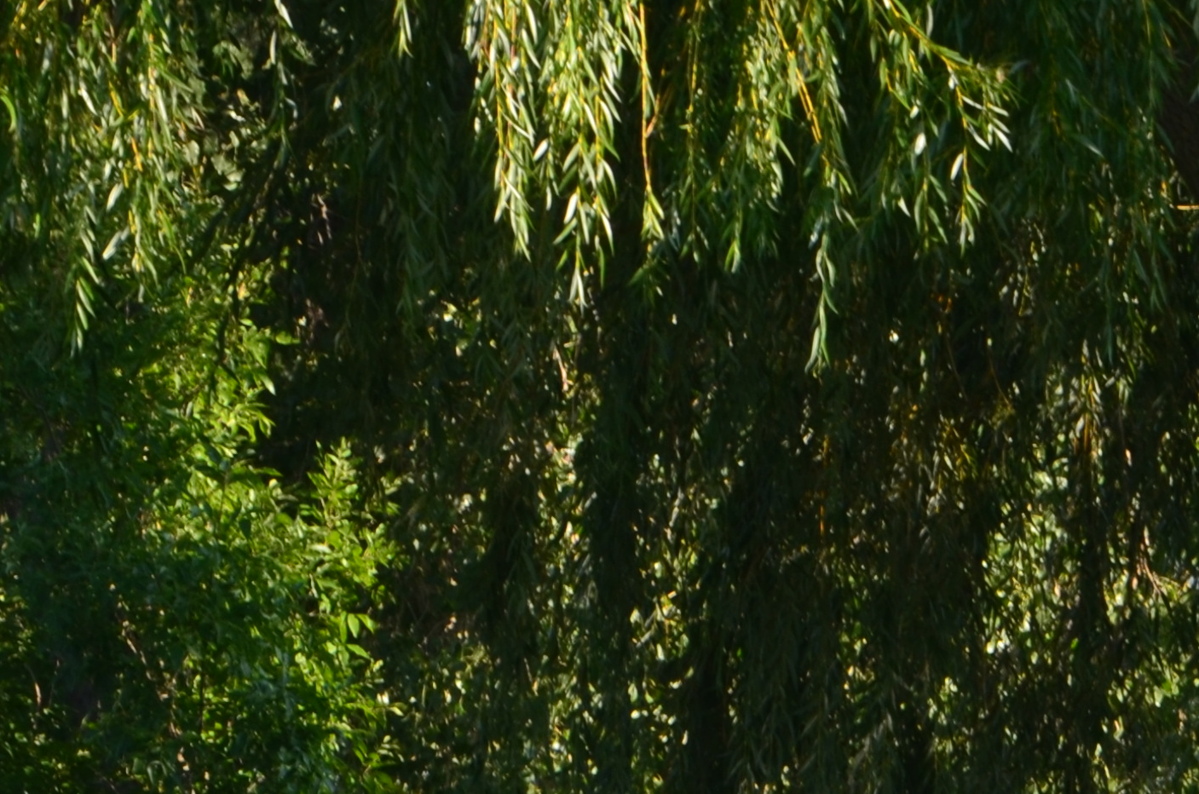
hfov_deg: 2.1
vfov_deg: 1.4
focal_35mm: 972
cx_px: 435
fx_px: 32299
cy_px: 705
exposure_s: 1/100
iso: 200
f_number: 11
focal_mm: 185
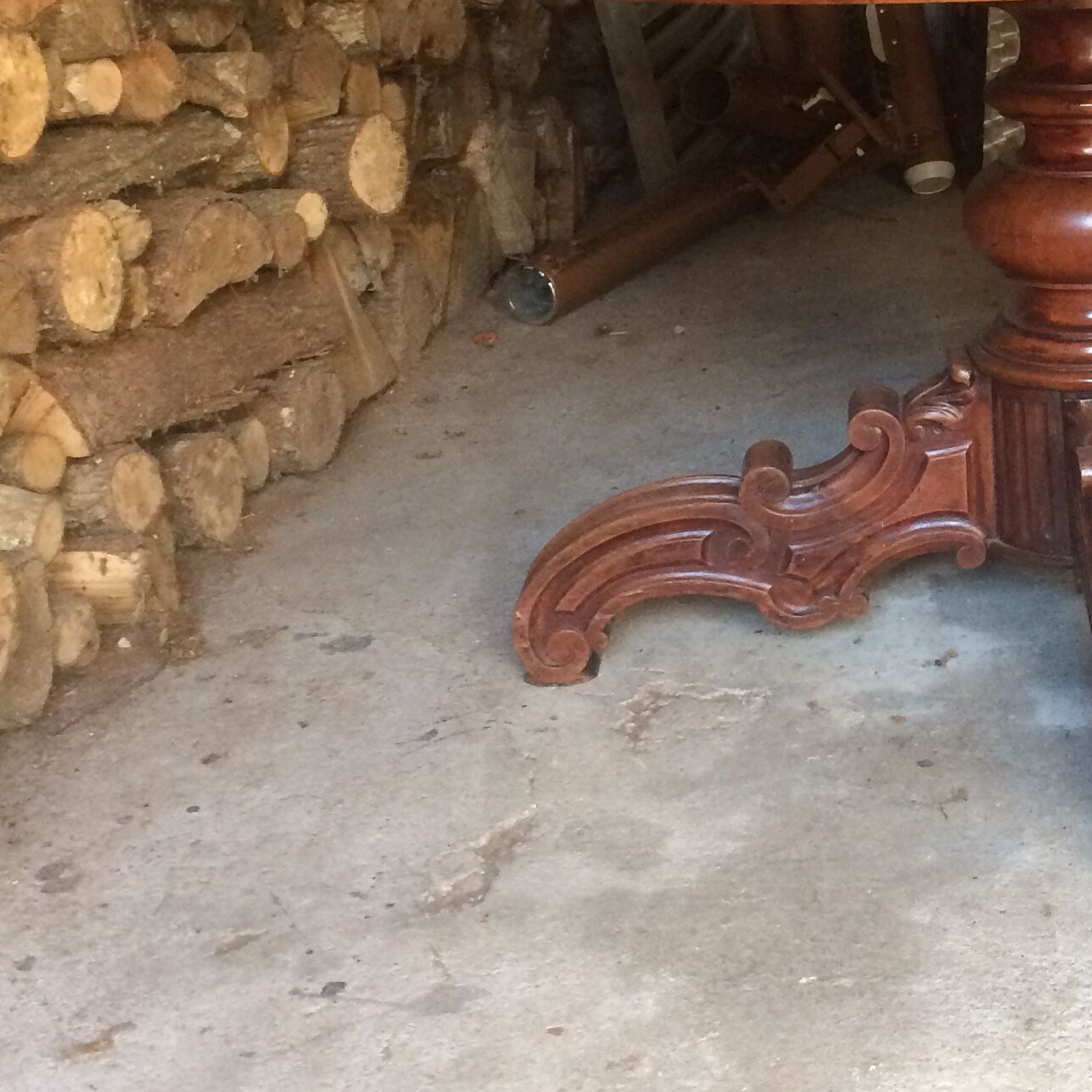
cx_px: 1011
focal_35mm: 65
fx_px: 2320
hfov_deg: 25.5
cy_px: 111
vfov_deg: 25.7
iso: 200
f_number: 2.2
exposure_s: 1/33
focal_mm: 4.15
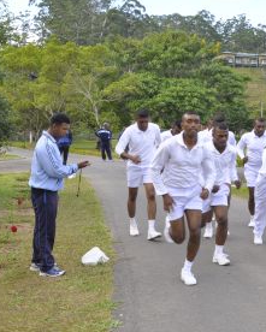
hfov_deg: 26.4
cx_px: 254
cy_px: 119
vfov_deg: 33.9
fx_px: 541
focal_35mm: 55
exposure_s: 1/125
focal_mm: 18
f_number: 8
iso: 500
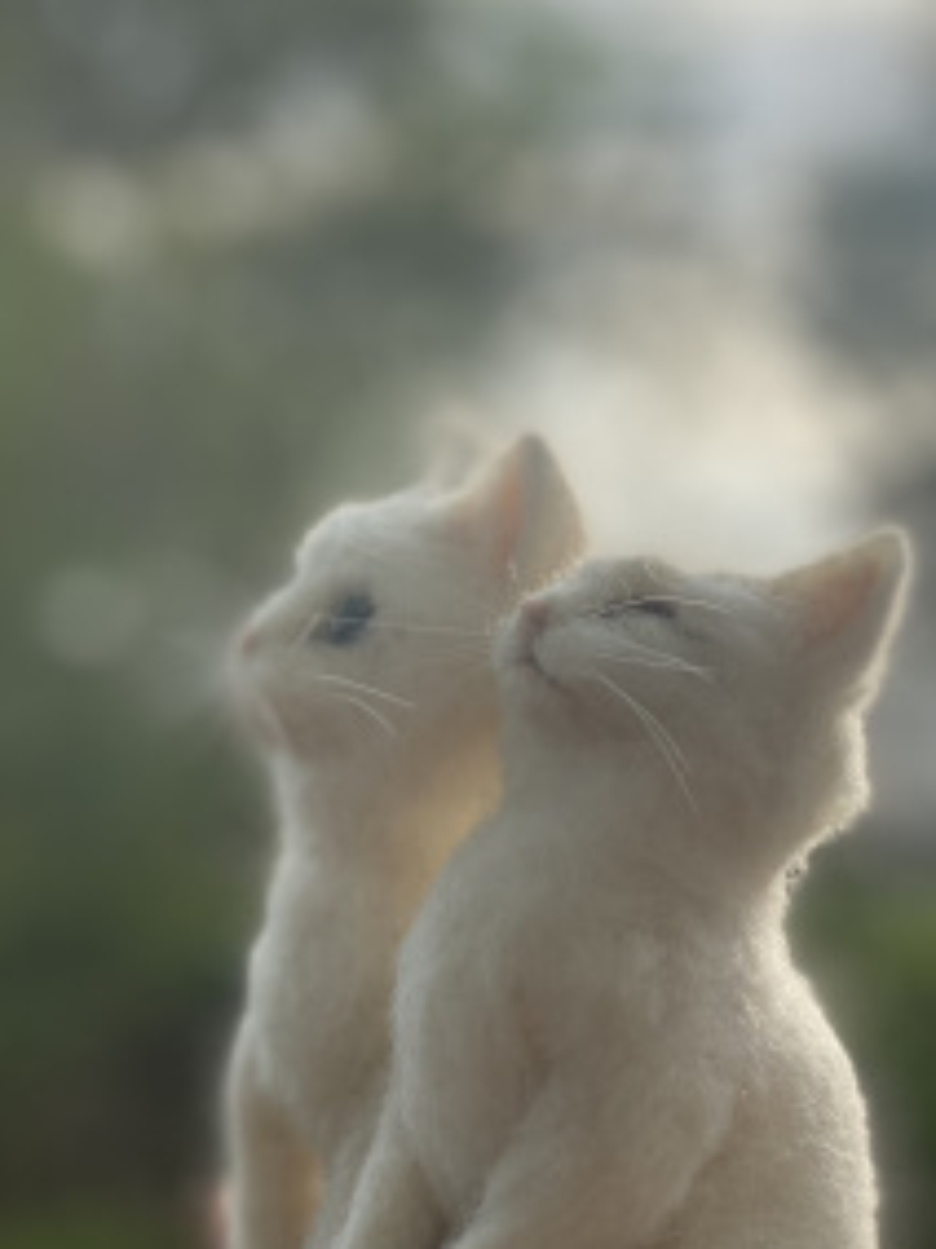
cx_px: 258
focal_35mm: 92
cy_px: 185
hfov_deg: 16.0
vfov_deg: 21.0
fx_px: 3319
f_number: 2
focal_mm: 6
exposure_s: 1/1229
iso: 20
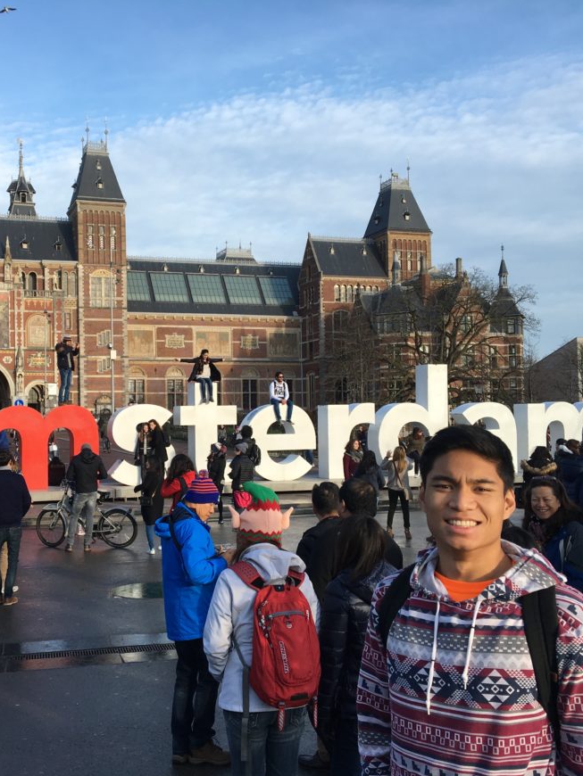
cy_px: 390
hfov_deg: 36.3
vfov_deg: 47.9
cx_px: 178
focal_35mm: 39
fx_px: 875
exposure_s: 1/646
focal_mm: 4.15
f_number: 2.2
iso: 25
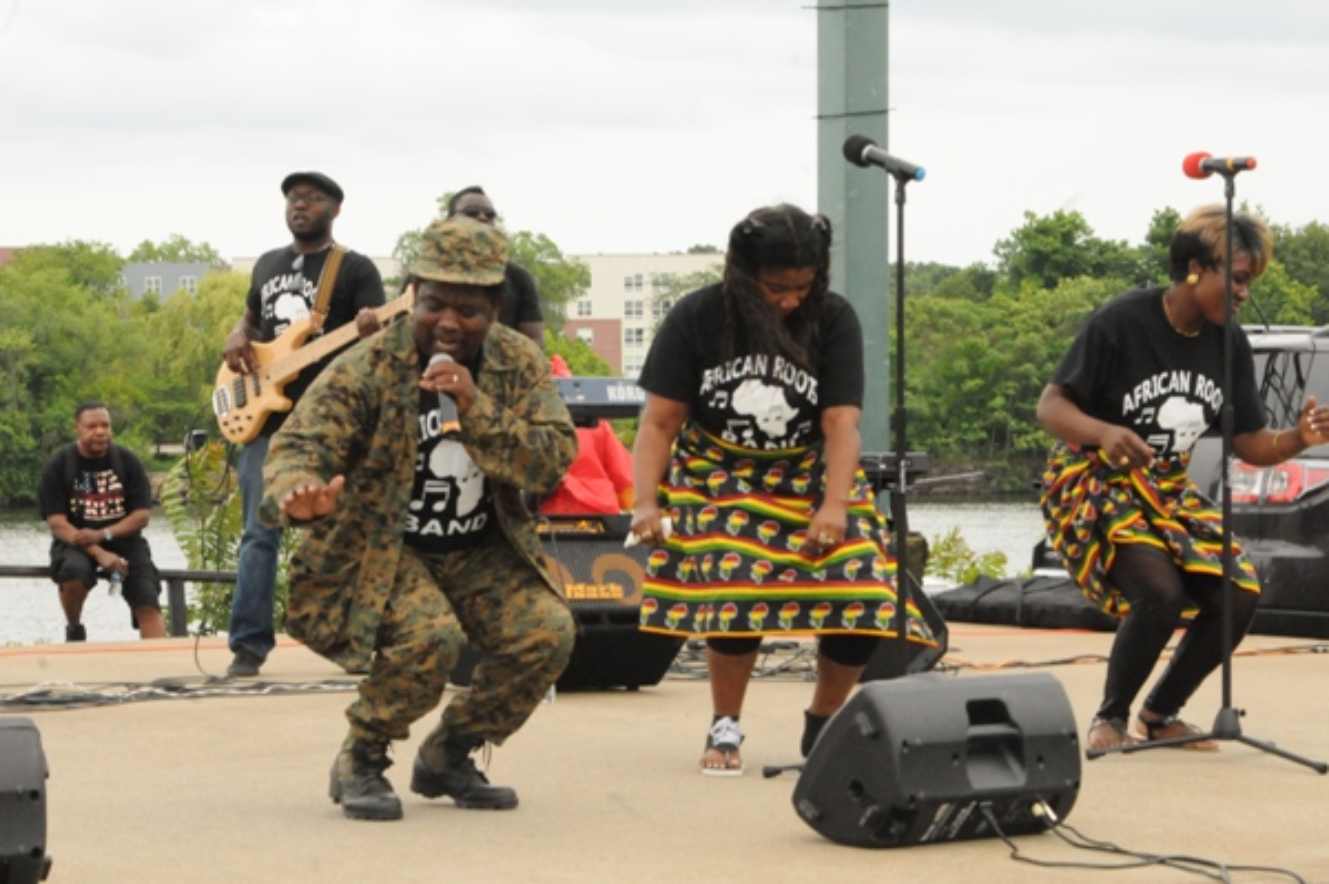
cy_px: 442
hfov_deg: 20.9
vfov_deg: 14.0
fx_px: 3596
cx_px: 664
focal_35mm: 98
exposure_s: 1/250
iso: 3200
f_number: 11
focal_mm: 65
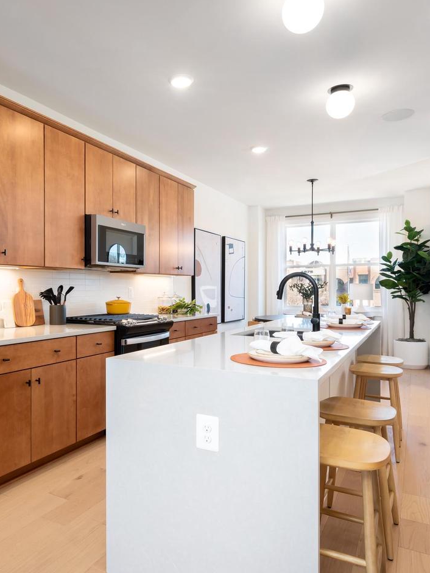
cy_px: 290
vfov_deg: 67.8
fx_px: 426
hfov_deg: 52.8
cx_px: 153
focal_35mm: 26
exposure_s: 1/200
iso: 800
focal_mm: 17.5
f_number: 16
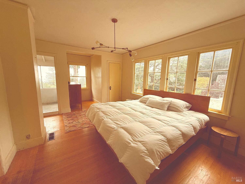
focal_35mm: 14
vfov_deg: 85.7
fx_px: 99
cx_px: 122
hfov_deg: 102.1
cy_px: 92
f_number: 2.2
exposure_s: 1/99
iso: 125
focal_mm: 2.22
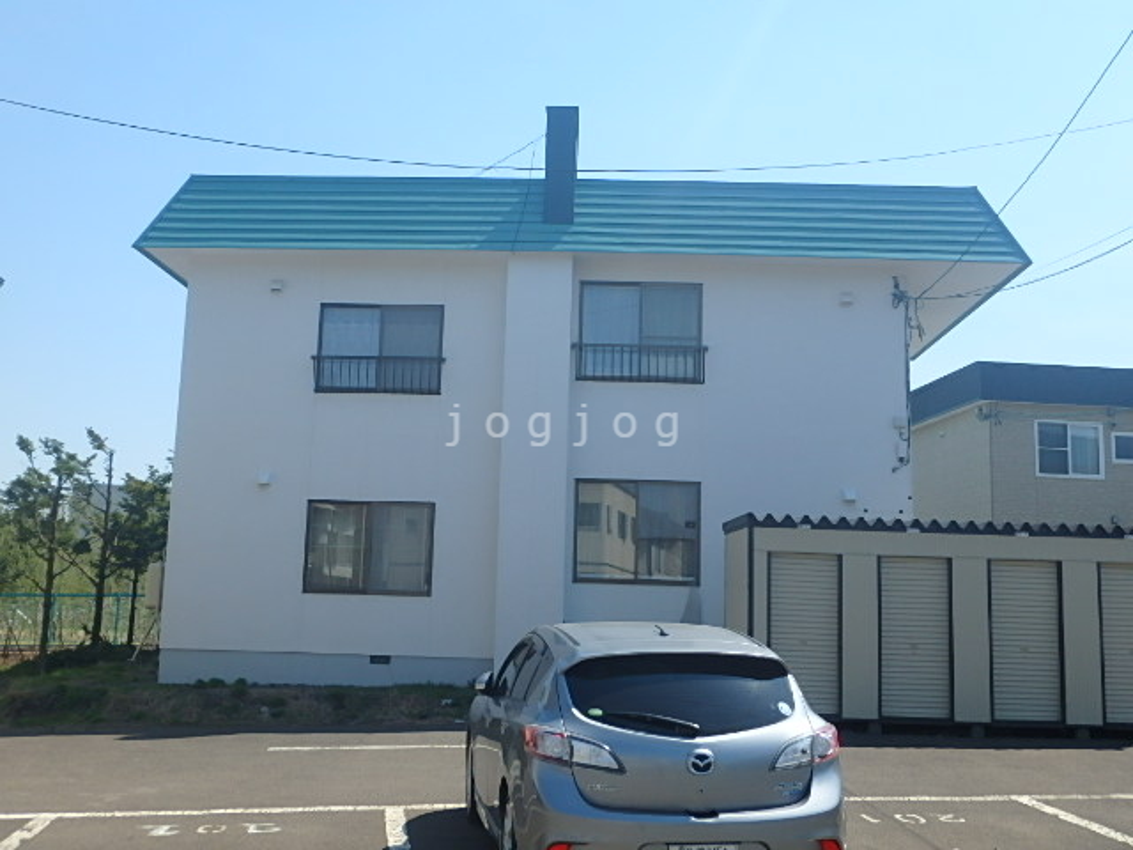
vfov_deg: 36.8
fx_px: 1276
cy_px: 425
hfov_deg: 47.9
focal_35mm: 39
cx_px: 566
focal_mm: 6.9
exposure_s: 1/640
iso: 125
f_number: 5.1
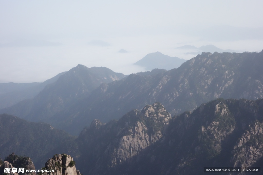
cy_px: 88
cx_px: 132
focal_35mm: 64
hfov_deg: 31.4
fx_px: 468
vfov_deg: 21.2
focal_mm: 23.82
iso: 800
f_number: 8
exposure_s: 1/1600
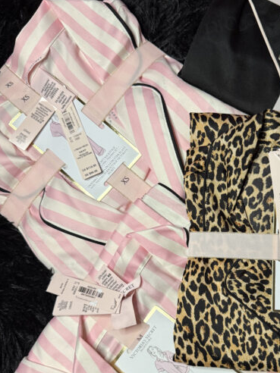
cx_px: 226
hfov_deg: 35.6
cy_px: 223
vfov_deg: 47.6
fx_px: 421
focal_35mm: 39
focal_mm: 6.76
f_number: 1.78
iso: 320
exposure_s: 1/60
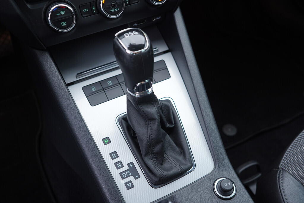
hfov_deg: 53.1
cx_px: 152
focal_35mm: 36
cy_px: 102
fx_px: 304
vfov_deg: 36.9
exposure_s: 1/40
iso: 160
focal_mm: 24
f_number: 2.8
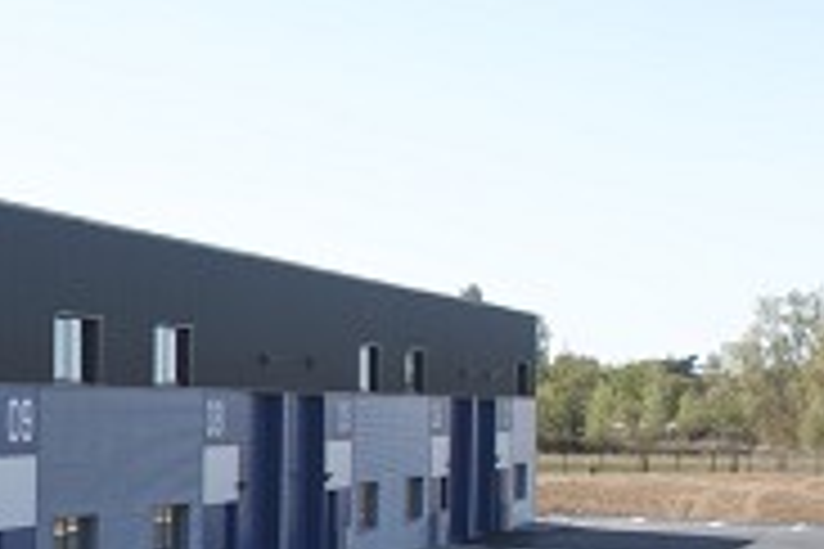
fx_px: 2197
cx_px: -883
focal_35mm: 96
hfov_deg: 16.0
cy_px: 432
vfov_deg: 14.2
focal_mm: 8.38
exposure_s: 1/800
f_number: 2.8
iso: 100
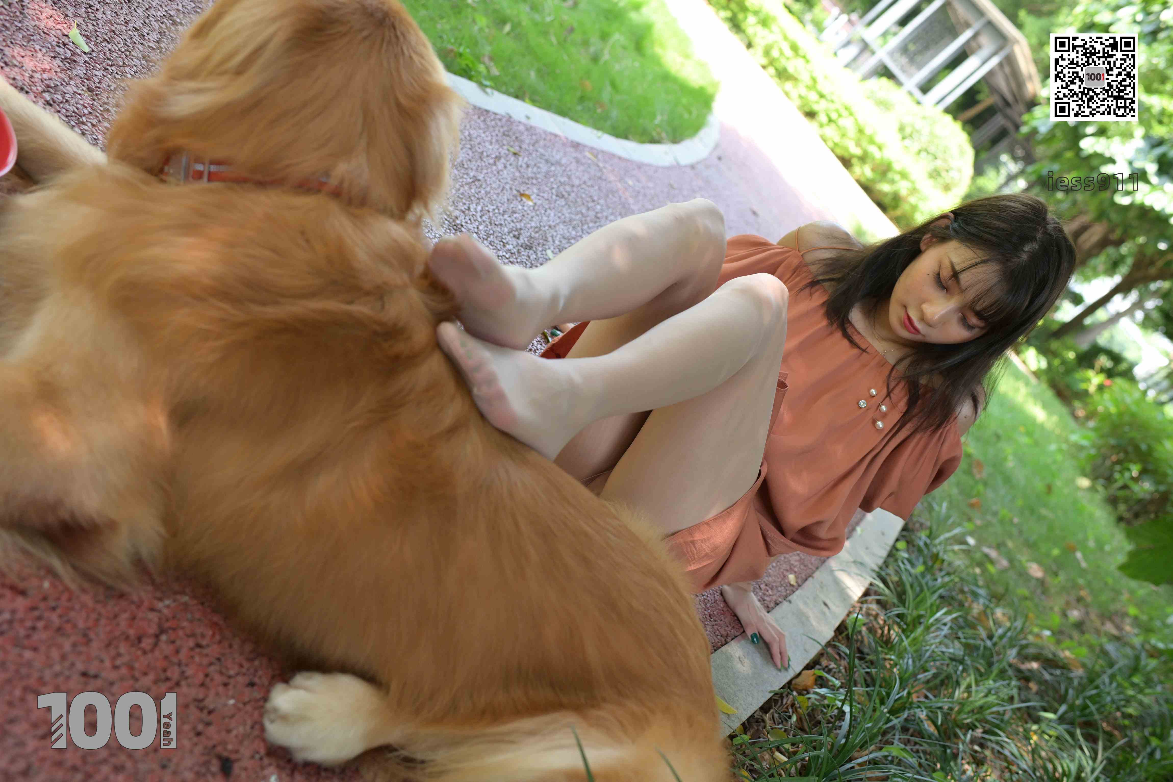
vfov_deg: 37.9
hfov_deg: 54.4
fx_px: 1140
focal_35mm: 35
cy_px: 391
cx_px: 586
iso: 500
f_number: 4
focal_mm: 35
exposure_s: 1/250
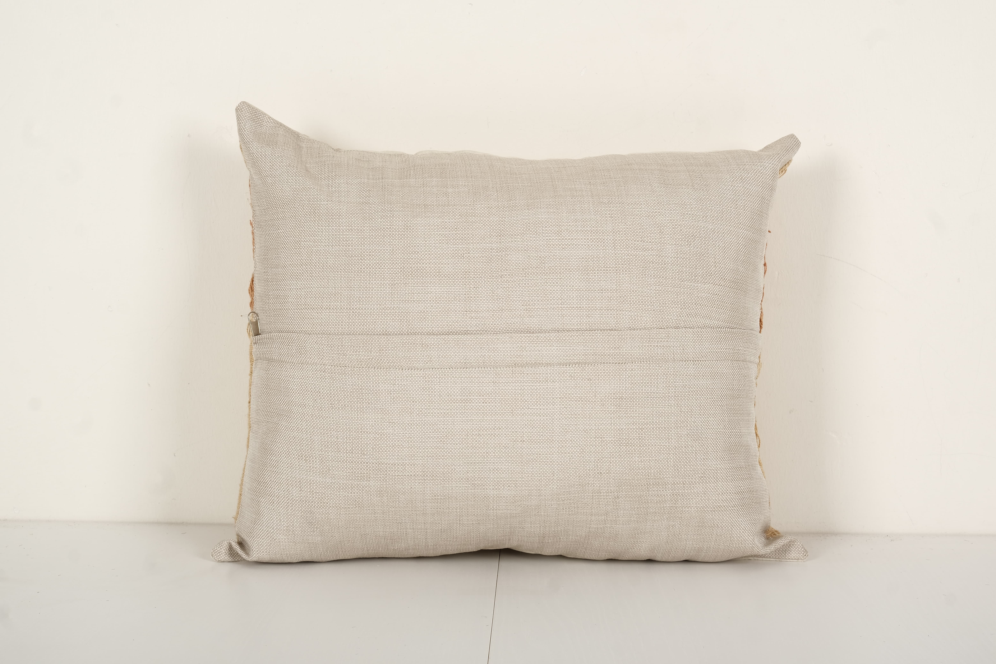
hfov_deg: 36.9
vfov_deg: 25.1
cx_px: 498
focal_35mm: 54
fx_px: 1494
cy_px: 332
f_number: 13
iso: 80
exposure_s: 1/160
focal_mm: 35.8
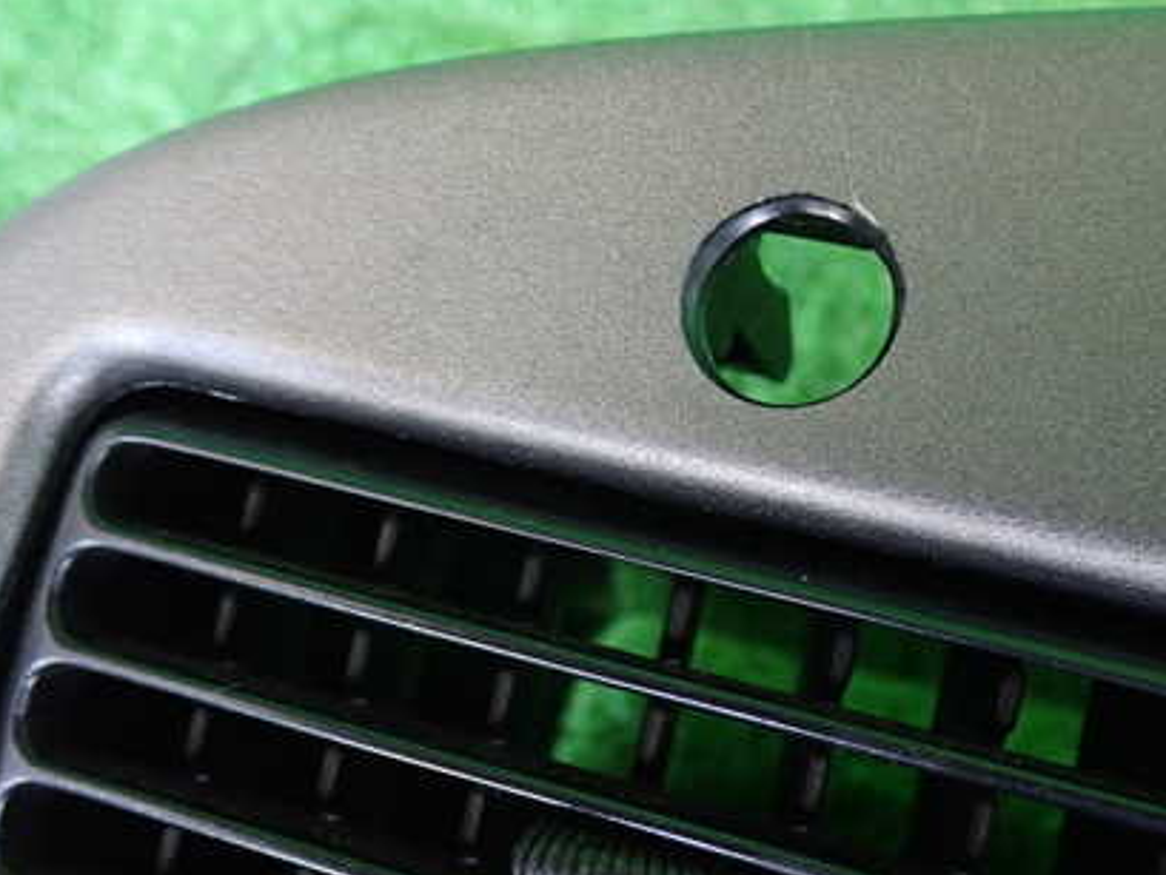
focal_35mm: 44
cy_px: 405
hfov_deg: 42.2
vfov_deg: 32.9
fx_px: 1483
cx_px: 795
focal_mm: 5.4
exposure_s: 1/30
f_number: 2.3
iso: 400
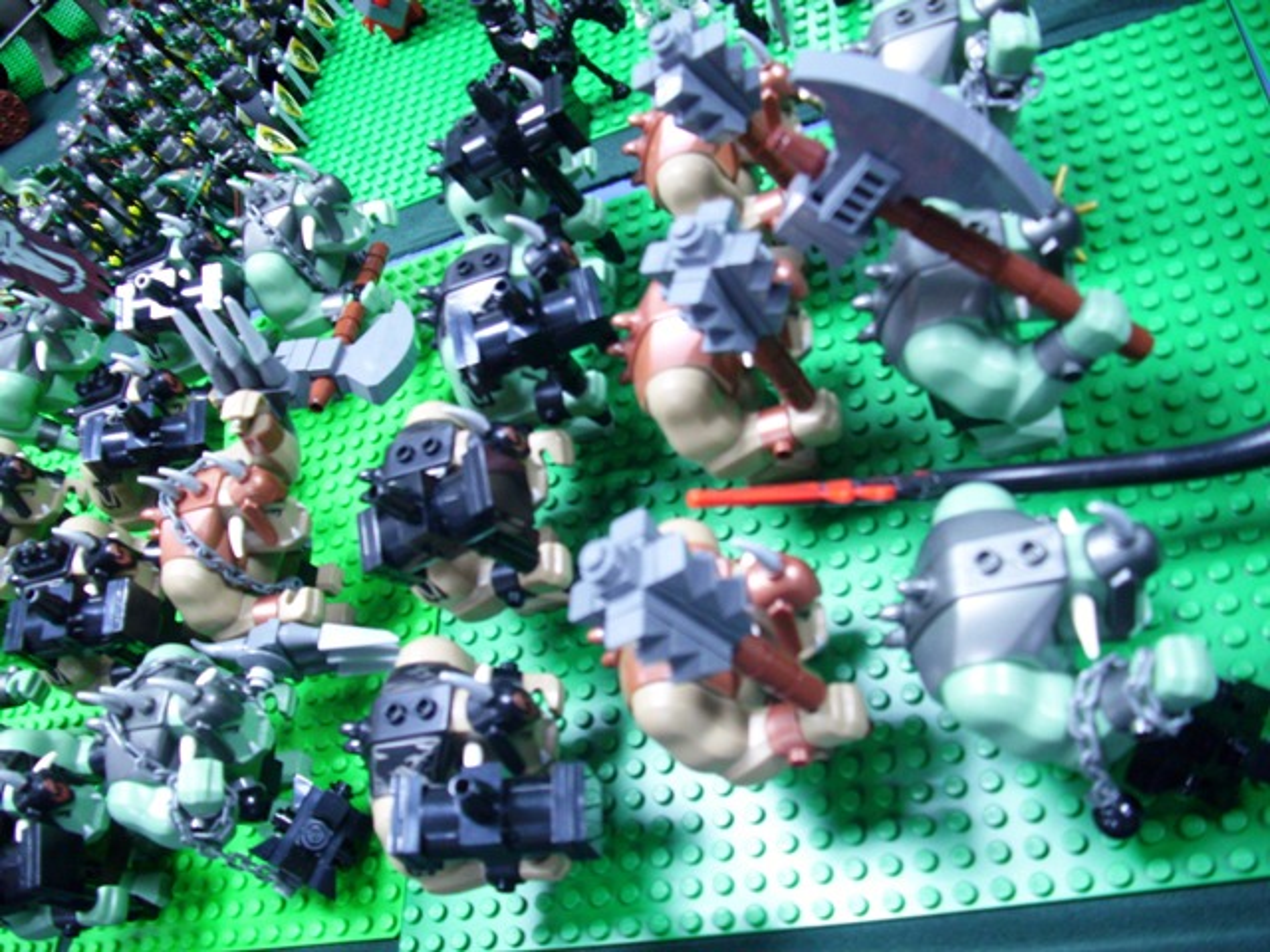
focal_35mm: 32
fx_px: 1174
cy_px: 476
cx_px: 635
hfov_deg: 56.8
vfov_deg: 44.2
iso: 160
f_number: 2.9
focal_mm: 5.7
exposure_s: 1/8
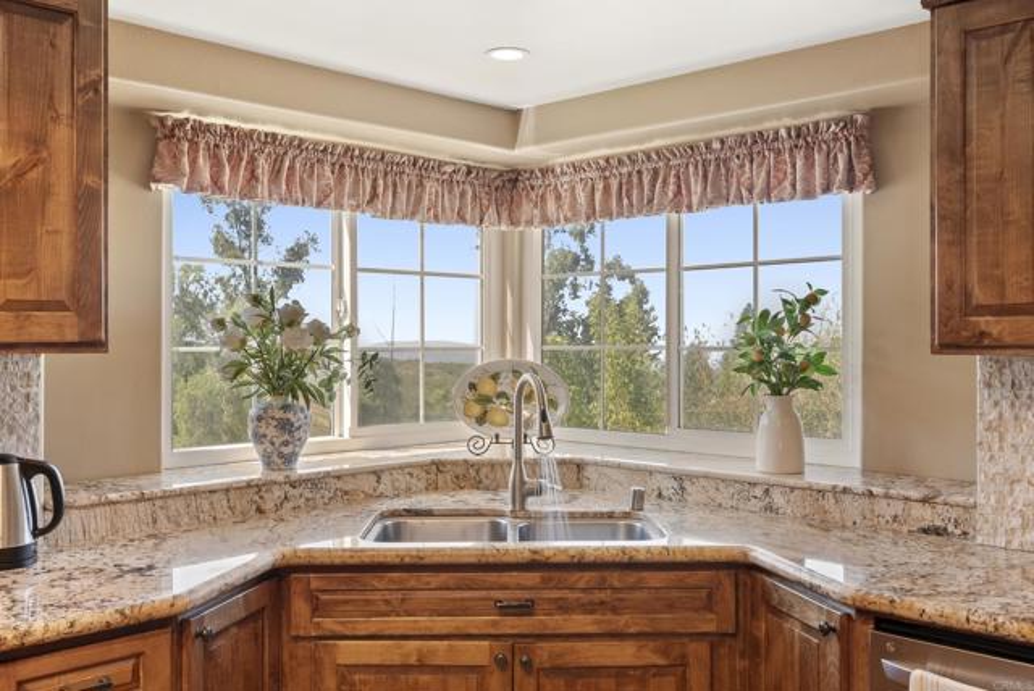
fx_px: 1006
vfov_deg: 37.9
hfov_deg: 54.4
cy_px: 346
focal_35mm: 35
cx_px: 517
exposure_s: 1/13
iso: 500
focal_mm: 35
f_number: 8
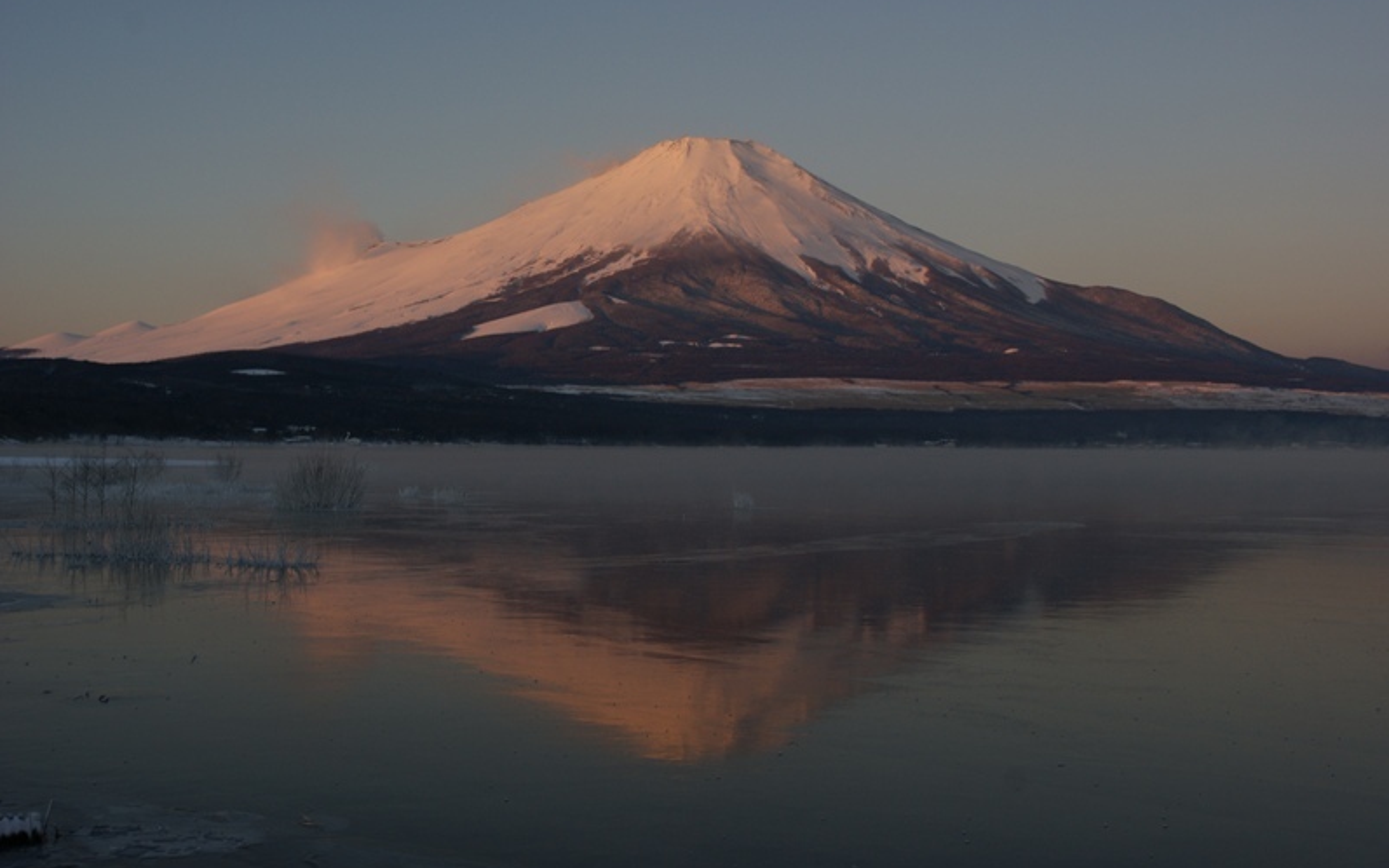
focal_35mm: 46
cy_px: 420
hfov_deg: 43.5
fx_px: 1741
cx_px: 695
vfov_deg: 28.0
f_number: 8
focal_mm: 30
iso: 200
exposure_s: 1/100
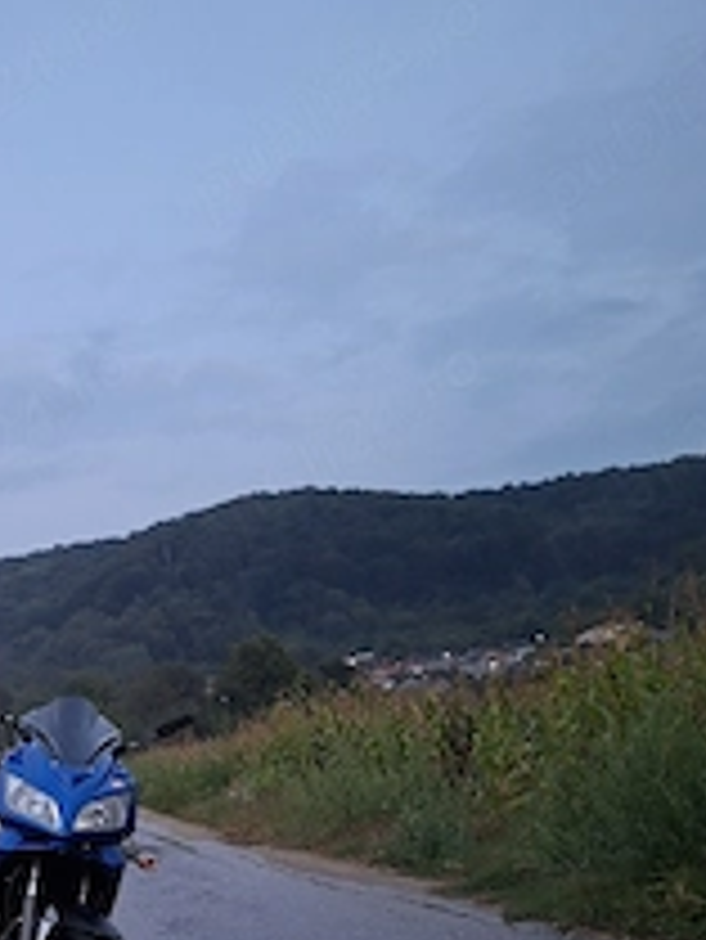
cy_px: 859
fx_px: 1195
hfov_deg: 31.4
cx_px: 76
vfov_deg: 39.6
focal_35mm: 44
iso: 320
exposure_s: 1/25
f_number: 1.8
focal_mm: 5.54
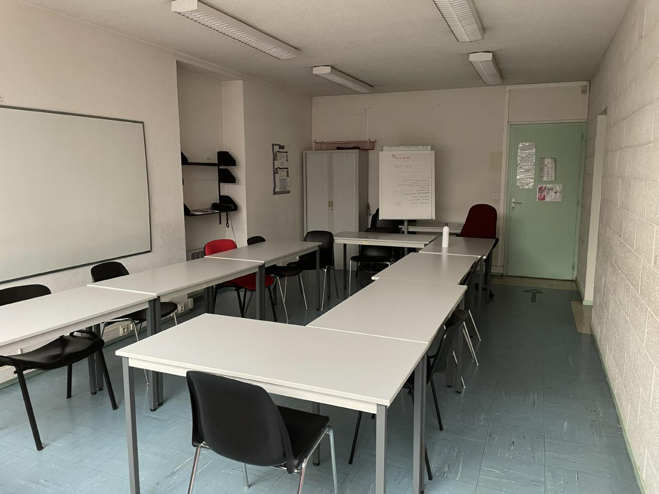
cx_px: 330
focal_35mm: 26
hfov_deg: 67.3
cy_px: 247
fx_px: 495
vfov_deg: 53.1
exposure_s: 1/60
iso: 250
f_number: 1.6
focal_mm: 4.2
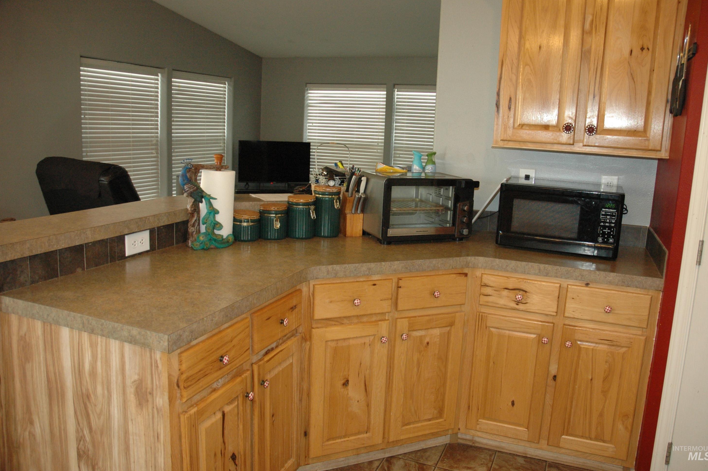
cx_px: 362
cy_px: 230
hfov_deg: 65.5
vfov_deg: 46.3
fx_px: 550
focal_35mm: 28
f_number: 4
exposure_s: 1/60
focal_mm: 18
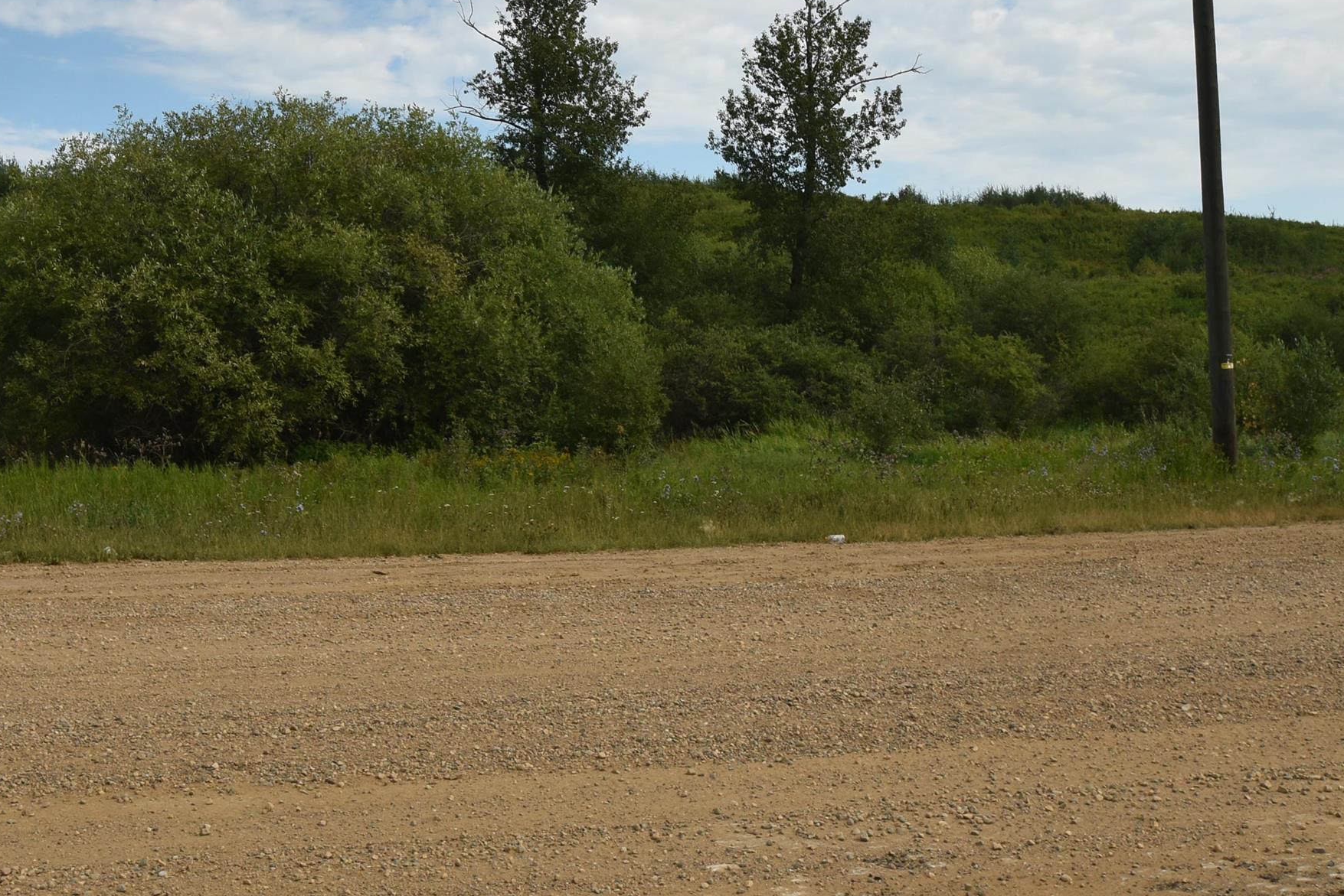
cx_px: 468
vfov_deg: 31.3
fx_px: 1568
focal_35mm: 42
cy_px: 211
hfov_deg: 45.8
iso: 100
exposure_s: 1/200
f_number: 11
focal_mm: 16
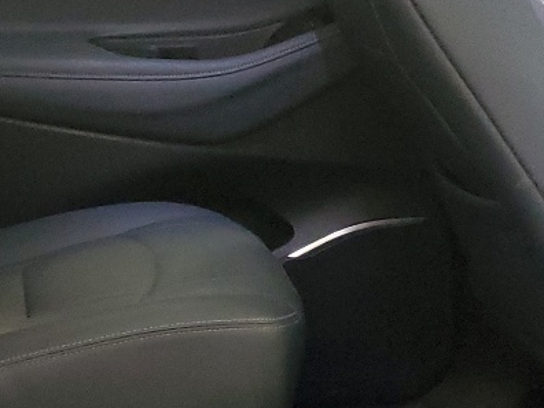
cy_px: 191
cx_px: 141
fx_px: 1650
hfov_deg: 18.6
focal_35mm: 105
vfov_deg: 14.1
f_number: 1.5
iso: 422
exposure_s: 1/60.2
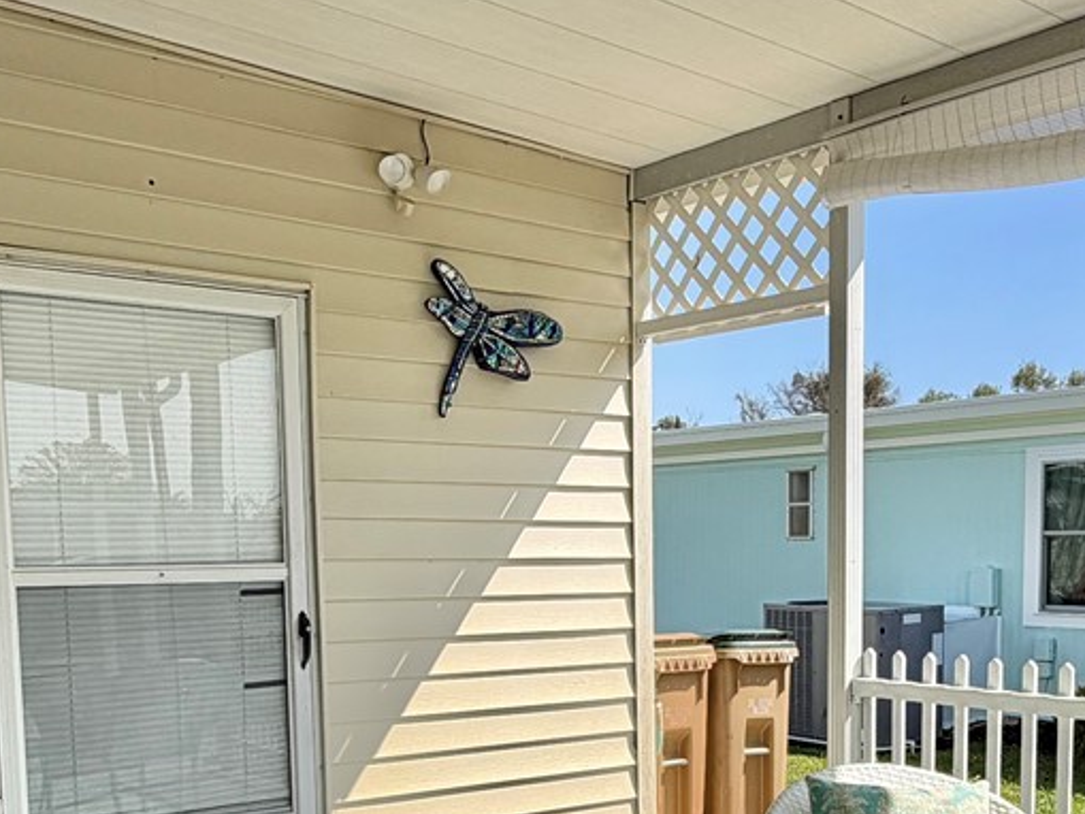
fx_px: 1379
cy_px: 671
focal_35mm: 44
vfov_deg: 31.9
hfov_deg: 42.7
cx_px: 657
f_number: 2.2
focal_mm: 2.22
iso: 25
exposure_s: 1/770
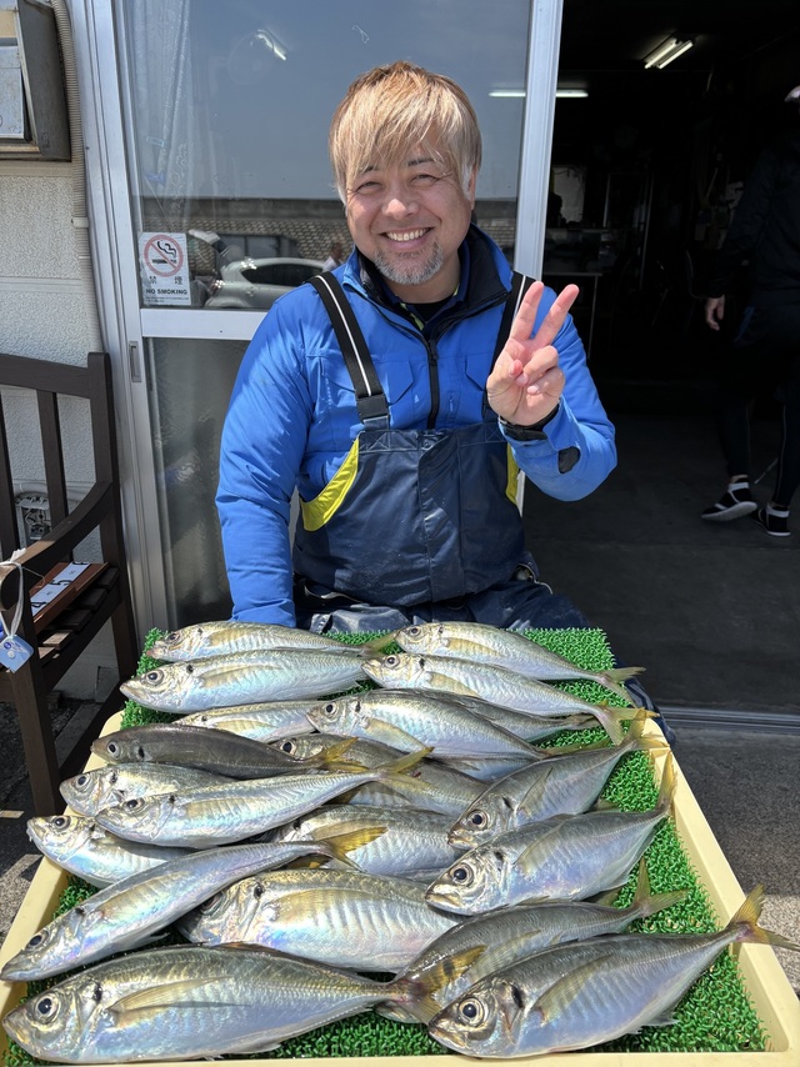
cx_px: 400
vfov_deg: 67.3
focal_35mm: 26
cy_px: 534
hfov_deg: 53.0
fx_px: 802
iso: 50
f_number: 1.6
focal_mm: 5.96
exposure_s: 1/2024
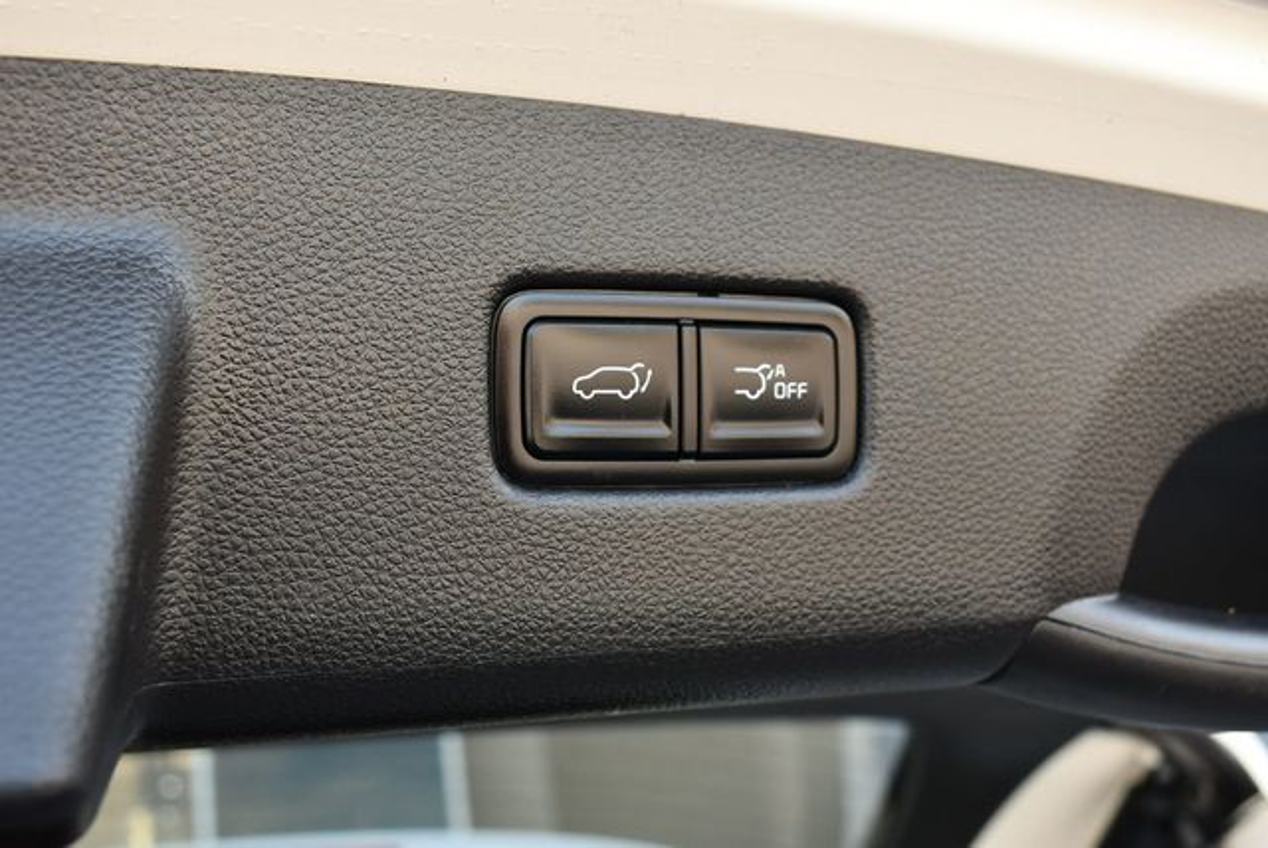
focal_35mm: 40
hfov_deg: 48.4
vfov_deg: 33.5
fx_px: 1410
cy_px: 424
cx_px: 634
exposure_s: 1/250
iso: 400
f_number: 4.5
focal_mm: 20
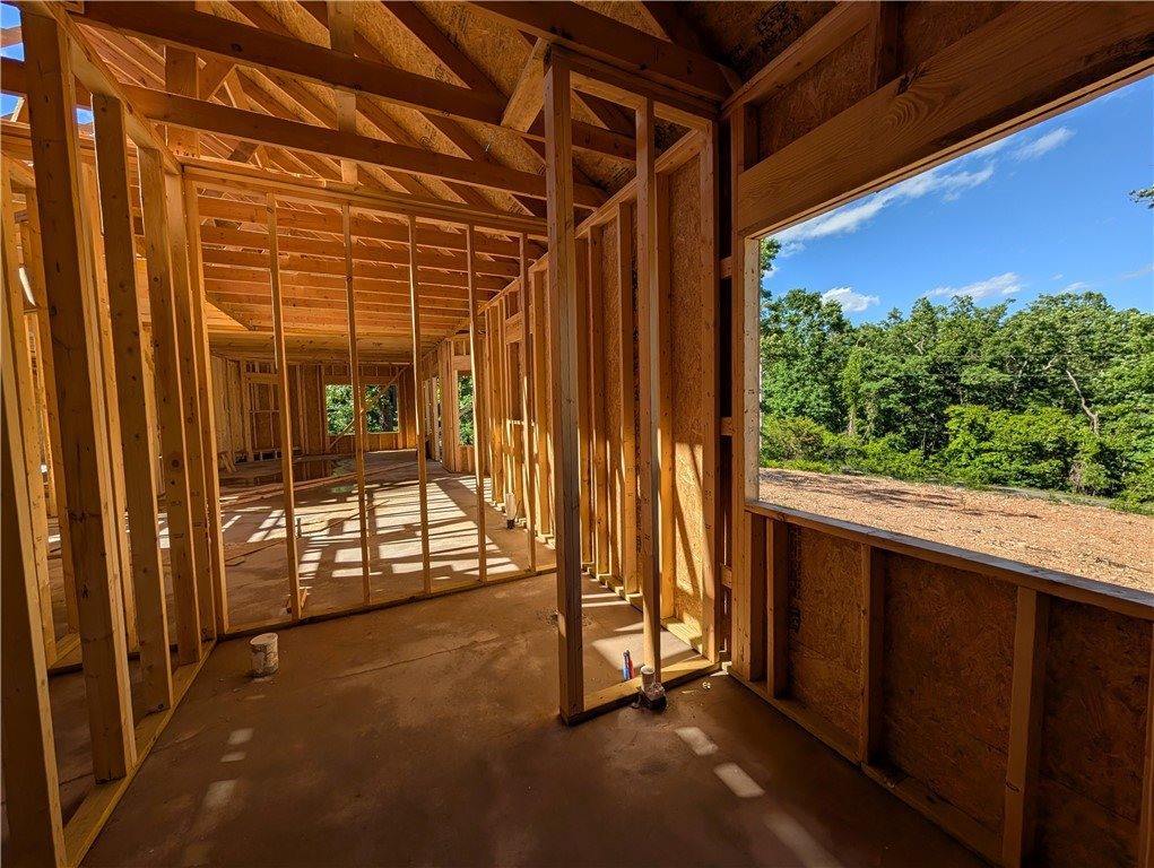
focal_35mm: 12
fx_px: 400
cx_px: 577
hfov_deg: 110.5
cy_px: 434
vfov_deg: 94.6
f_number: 1.7
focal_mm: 2.02
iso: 46
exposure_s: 1/2342
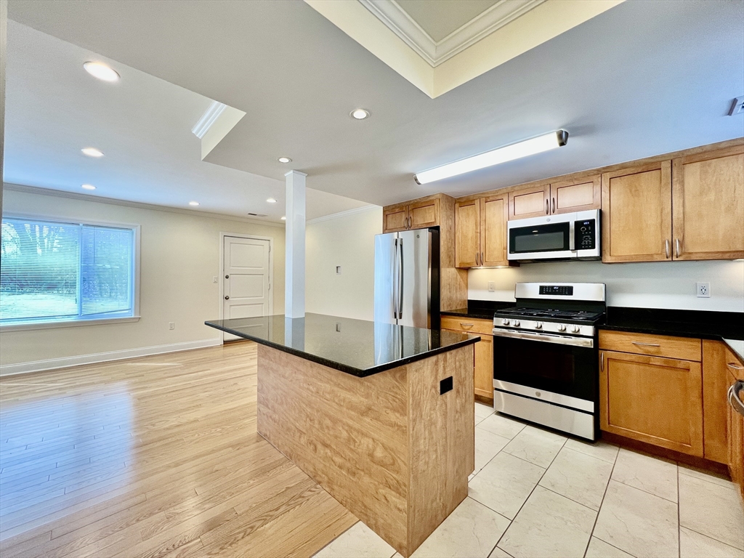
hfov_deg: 106.2
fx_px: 279
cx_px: 372
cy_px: 279
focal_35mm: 13
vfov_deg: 89.9
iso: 100
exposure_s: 1/120
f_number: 1.8
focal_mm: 1.57
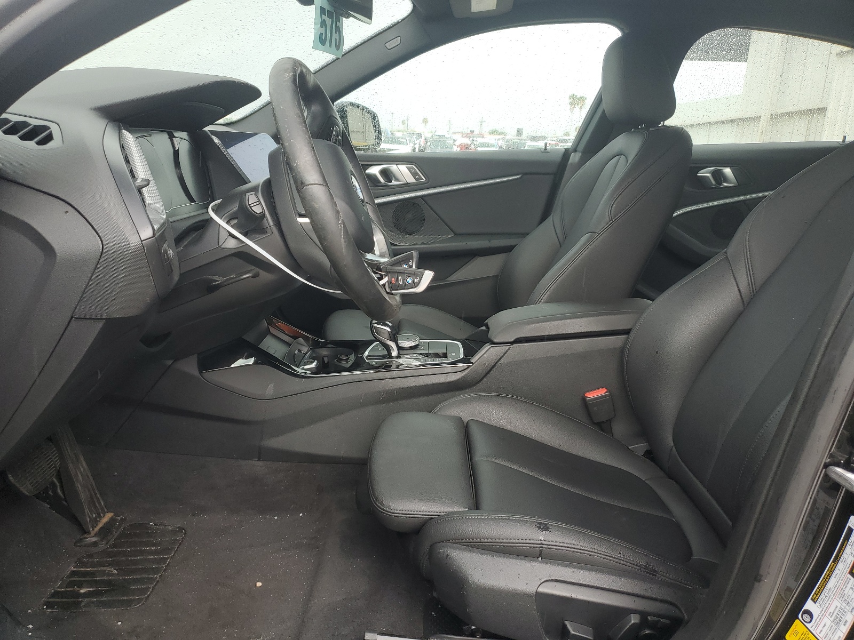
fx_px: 641
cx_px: 427
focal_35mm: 26
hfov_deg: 67.3
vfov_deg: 53.1
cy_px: 320
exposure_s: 1/196
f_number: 1.5
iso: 50
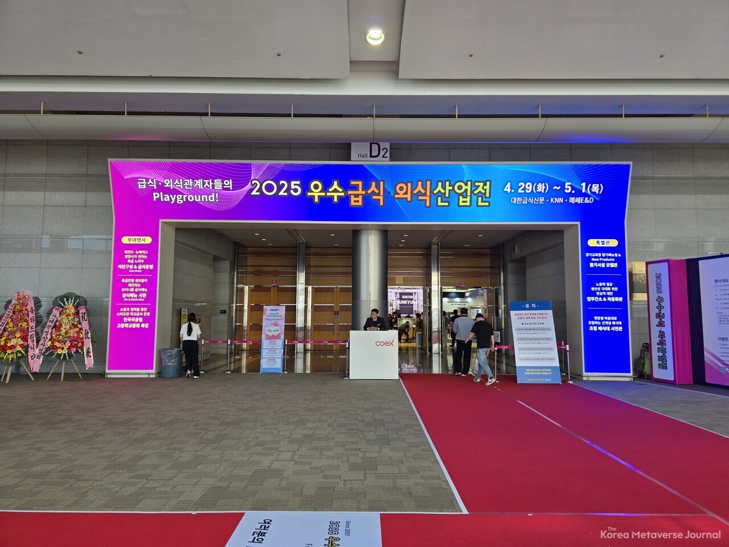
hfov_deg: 73.9
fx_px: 484
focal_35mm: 23
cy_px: 274
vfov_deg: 58.9
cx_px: 364
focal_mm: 6.3
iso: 32
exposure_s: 1/120
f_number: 1.7
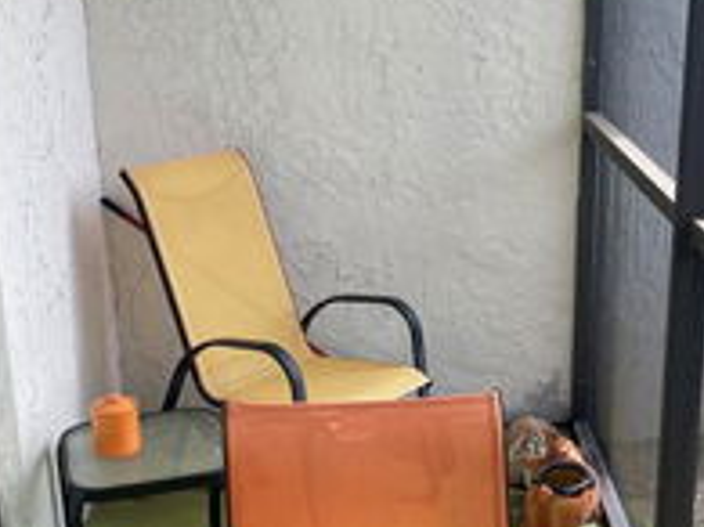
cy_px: 321
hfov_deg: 33.6
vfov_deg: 25.6
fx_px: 1159
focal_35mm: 57
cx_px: 442
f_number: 1.8
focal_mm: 4.25
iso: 32
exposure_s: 1/465
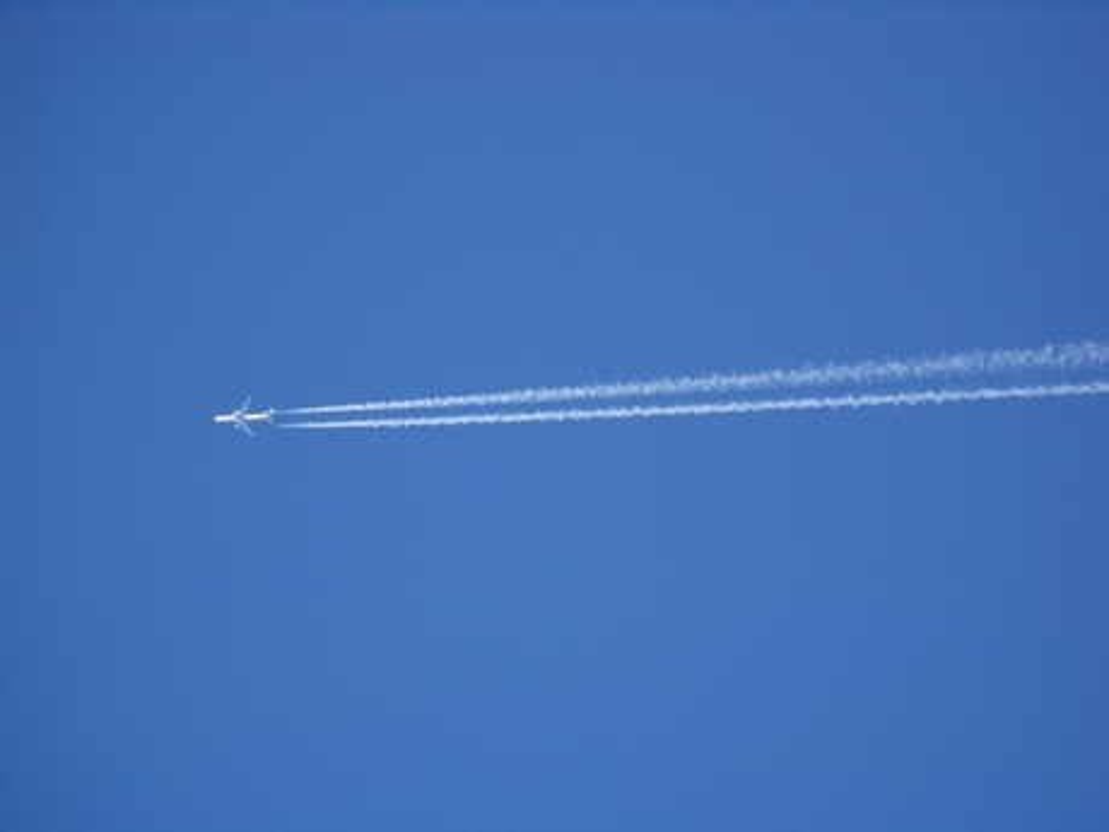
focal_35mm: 432
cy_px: 416
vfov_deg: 3.4
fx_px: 13840
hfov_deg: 4.6
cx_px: 554
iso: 66
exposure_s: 1/320
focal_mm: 70.2
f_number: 4.8
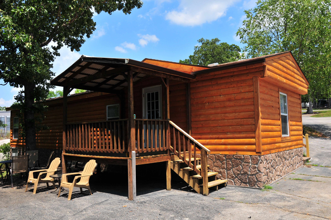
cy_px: 110
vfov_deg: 47.8
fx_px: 248
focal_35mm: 27
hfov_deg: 67.4
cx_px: 166
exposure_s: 1/500
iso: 200
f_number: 8
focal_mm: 18
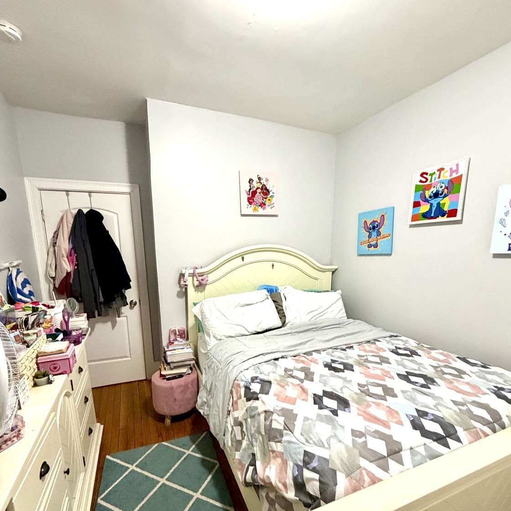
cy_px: 301
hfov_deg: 84.0
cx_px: 256
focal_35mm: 17
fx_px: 284
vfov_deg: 83.2
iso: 500
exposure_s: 1/60
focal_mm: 2.22
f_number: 2.2
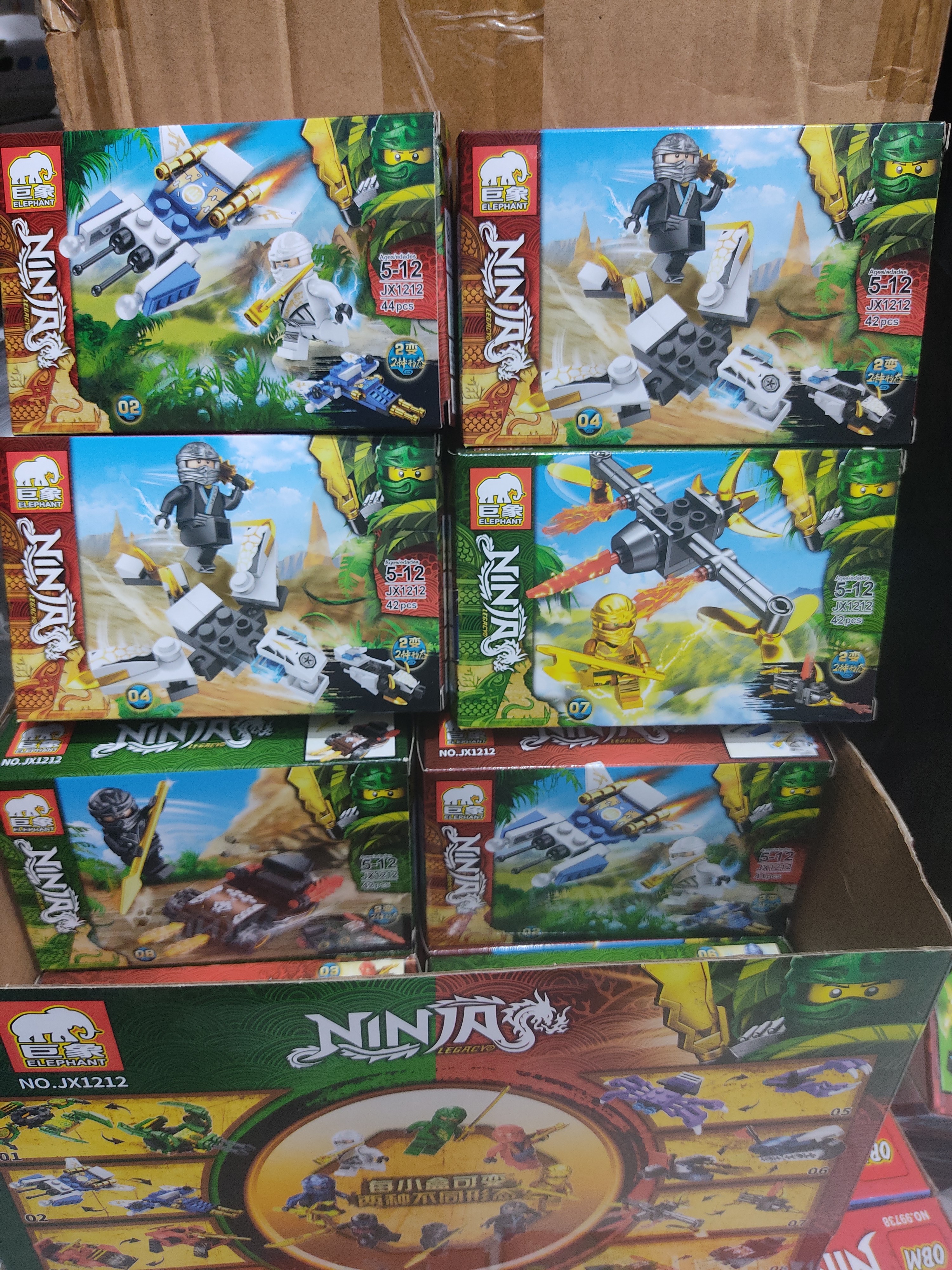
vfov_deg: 67.3
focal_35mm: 26
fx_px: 953
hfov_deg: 53.1
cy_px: 635
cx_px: 476
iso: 1555
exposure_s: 1/33
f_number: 1.79
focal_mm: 4.74
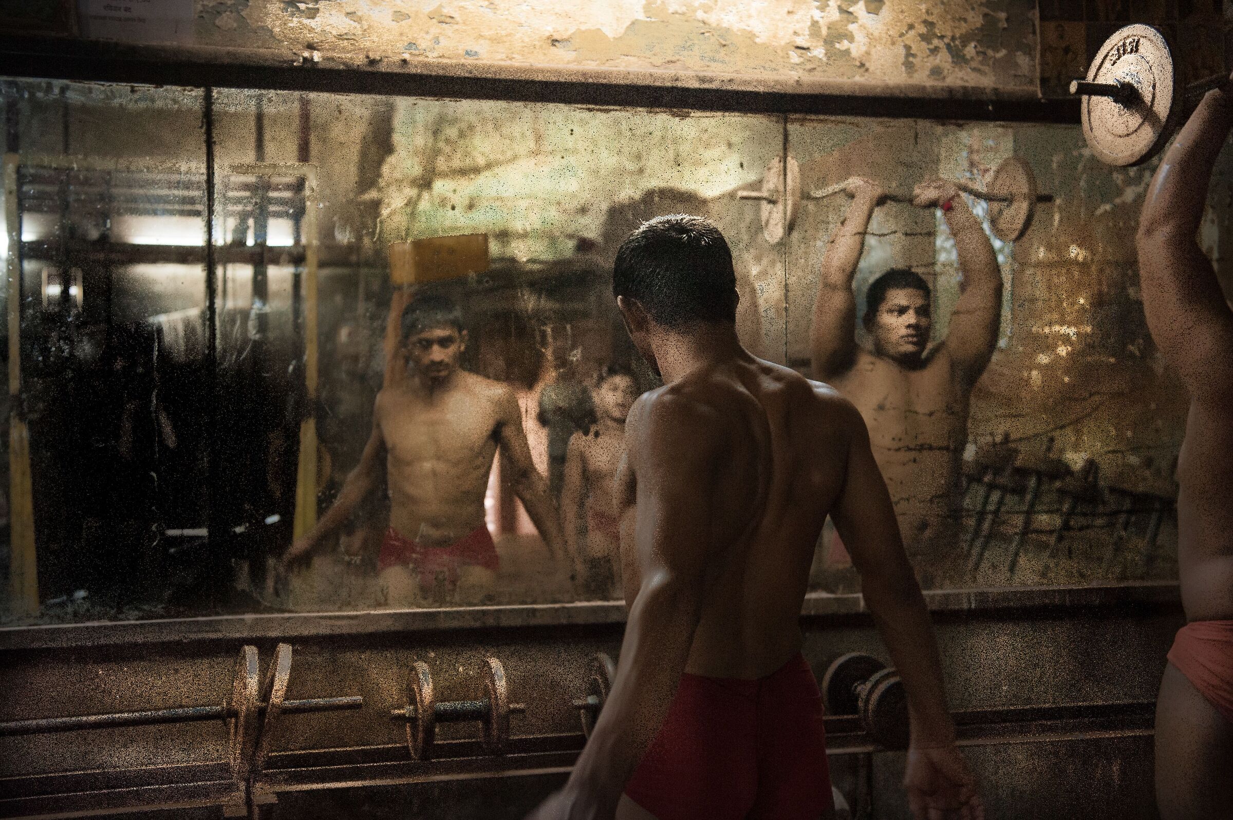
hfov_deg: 43.6
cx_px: 616
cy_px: 410
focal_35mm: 45
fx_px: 1540
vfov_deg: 29.8
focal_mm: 45
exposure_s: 1/160
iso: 3200
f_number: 3.5
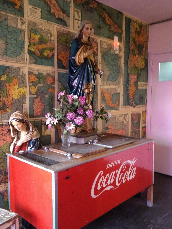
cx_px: 86
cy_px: 114
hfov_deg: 40.7
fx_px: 232
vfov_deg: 52.6
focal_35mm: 35
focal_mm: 4.28
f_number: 2.4
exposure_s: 1/15
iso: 500
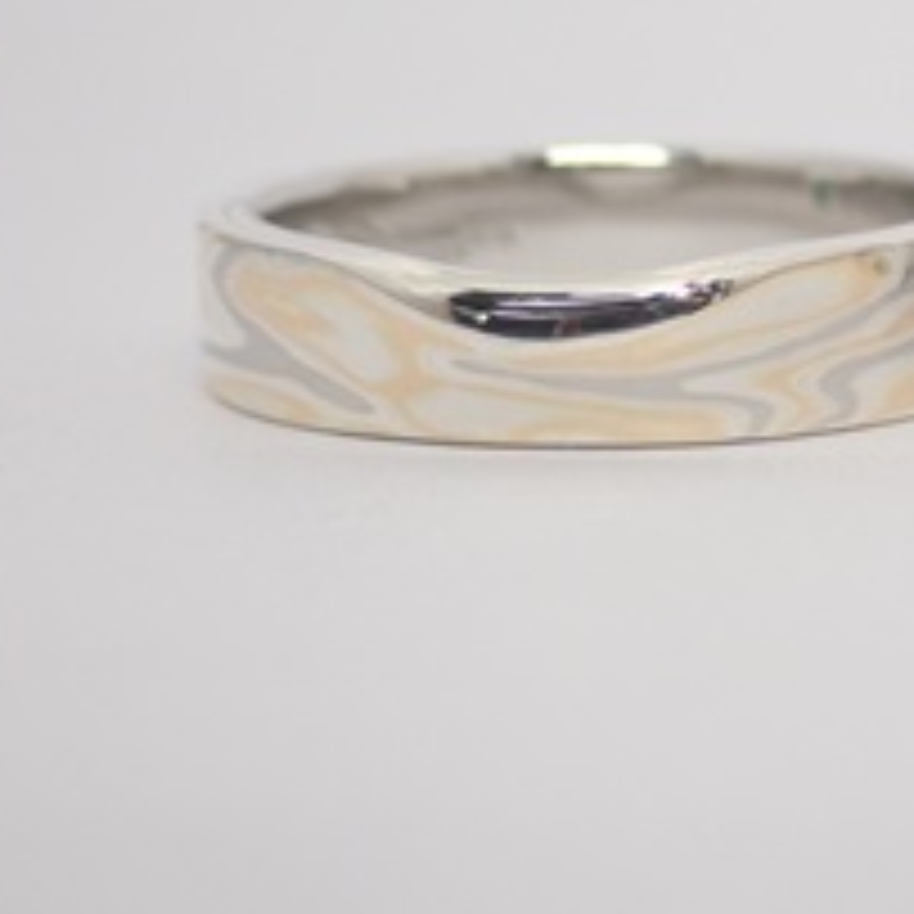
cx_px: 946
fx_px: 4511
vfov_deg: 11.6
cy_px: 286
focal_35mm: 151
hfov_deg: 11.4
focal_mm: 13.65
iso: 200
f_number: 4.1
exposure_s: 1/125
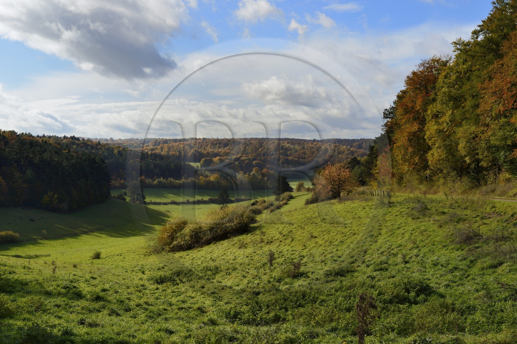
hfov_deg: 39.6
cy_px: 172
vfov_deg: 26.9
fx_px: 717
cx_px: 258
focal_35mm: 50
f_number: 13
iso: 200
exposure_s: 1/250
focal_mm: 50
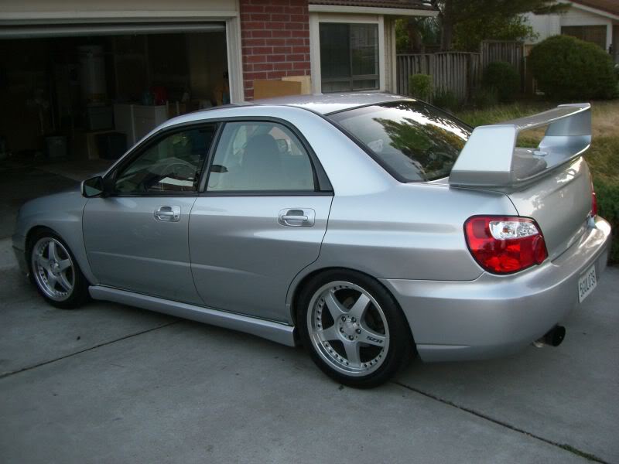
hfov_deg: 49.0
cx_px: 310
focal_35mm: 38
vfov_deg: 37.7
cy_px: 232
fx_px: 680
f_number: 2.7
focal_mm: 6.2
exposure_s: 1/125
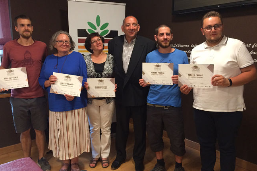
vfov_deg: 42.3
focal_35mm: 31
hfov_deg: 60.3
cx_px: 127
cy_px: 84
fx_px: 221
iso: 250
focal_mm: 4.15
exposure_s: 1/33
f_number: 2.2
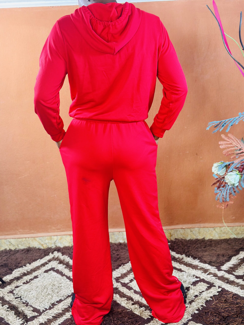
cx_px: 122
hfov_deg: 30.3
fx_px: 451
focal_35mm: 48
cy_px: 162
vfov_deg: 39.7
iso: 200
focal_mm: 6.86
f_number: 1.78
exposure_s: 1/50
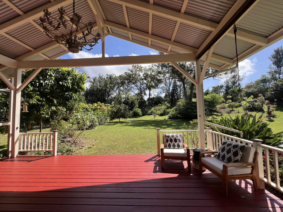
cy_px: 106
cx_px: 142
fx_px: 106
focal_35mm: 13
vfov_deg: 89.9
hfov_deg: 106.2
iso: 32
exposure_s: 1/834
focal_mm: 1.57
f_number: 1.8
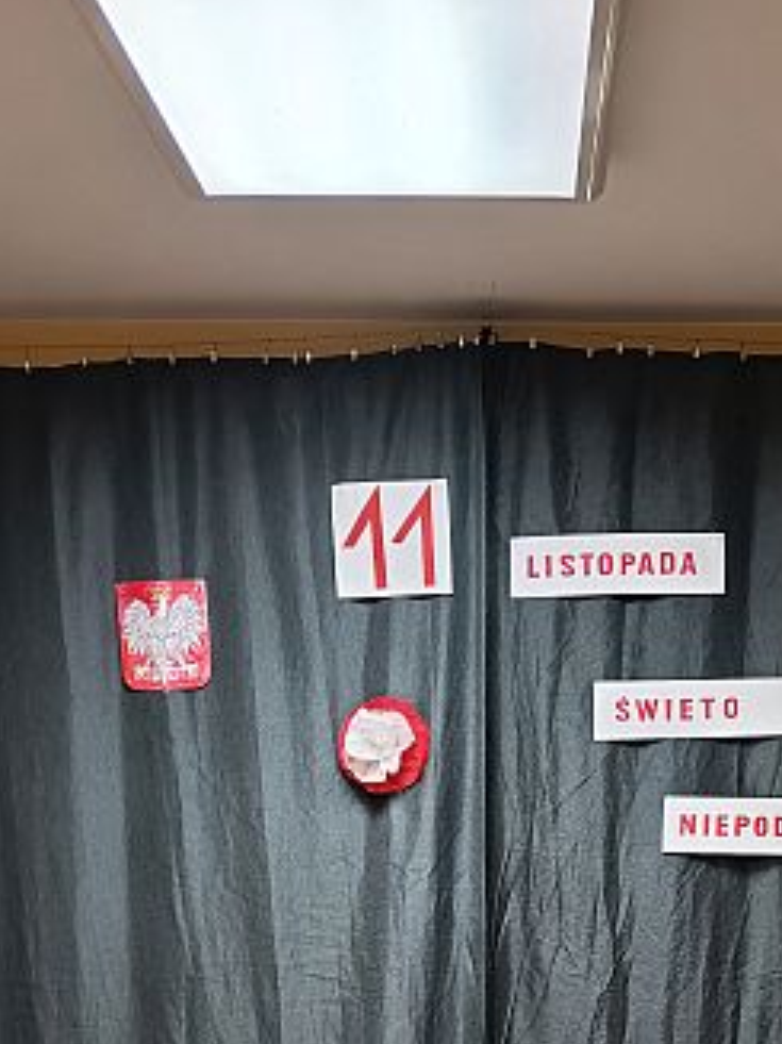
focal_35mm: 44
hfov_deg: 32.6
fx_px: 1326
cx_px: 508
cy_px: 932
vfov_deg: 39.9
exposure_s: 1/25
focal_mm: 5.27
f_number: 1.7
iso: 894
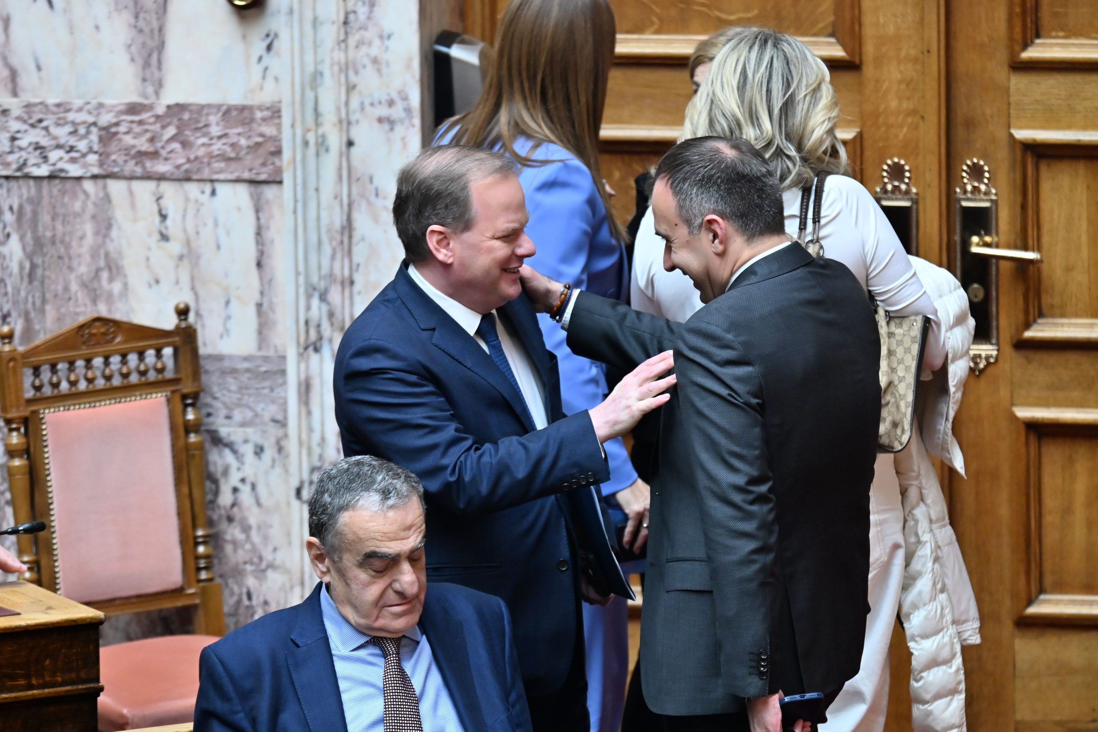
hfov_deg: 4.8
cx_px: 549
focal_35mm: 430
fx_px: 13115
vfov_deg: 3.2
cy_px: 366
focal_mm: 430
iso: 4500
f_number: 6
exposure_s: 1/250
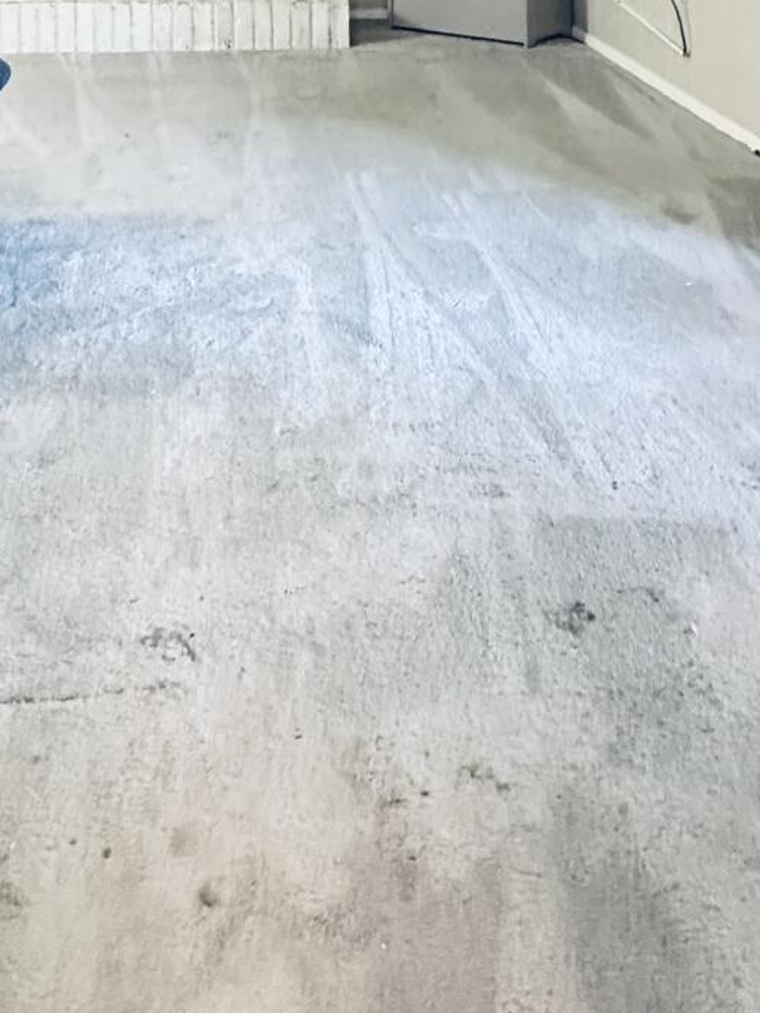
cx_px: 183
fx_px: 1201
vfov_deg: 36.4
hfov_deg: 34.3
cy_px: -178
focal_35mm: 41
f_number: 2.2
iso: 1250
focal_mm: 2.22
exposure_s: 1/40
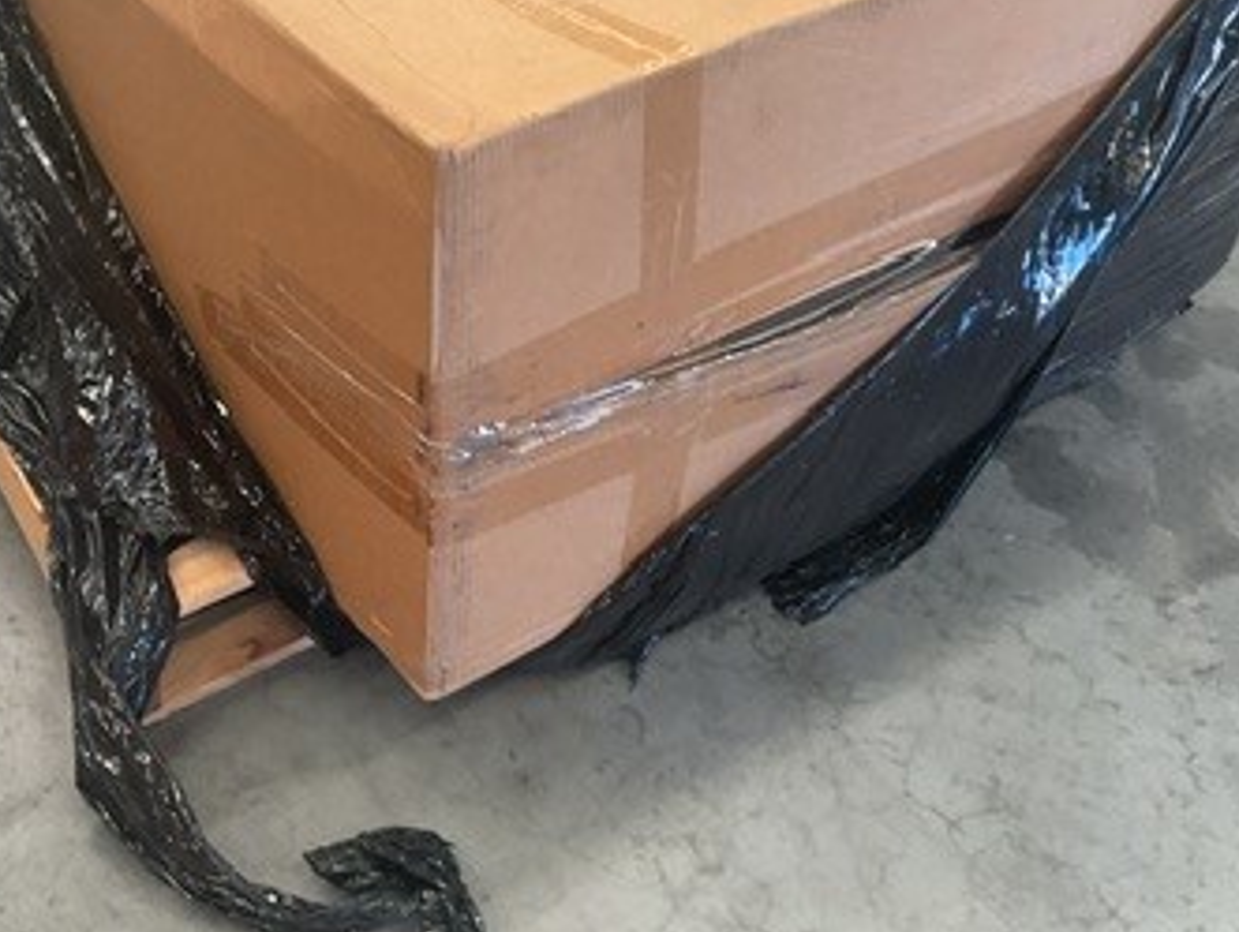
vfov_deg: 25.4
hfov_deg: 34.3
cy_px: 109
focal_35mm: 56
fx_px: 2007
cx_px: 543
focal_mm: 3
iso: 50
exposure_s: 1/60
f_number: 1.8
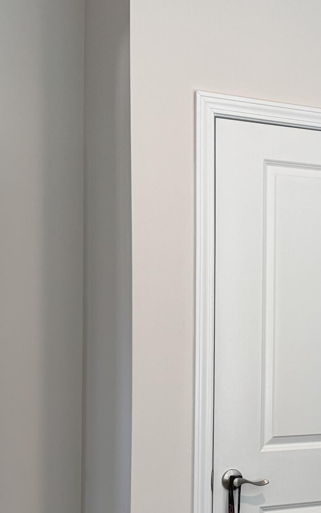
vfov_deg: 32.8
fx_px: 868
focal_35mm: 62
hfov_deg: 20.2
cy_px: 332
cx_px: 337
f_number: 1.78
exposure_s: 1/120
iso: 160
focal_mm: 6.76
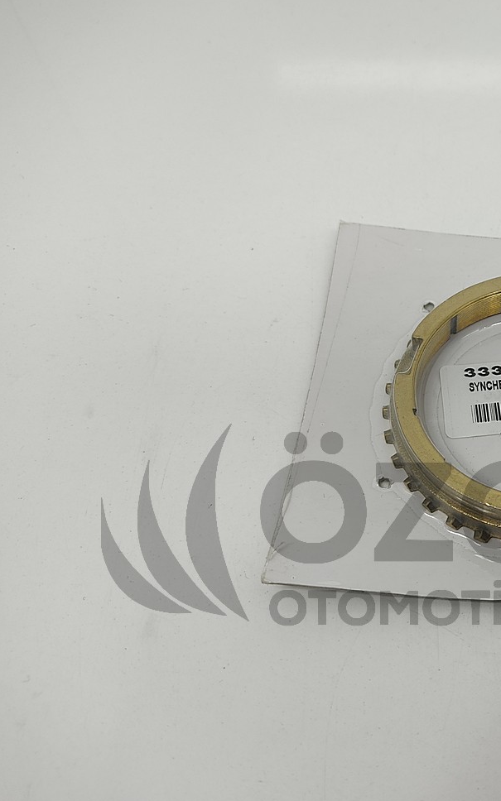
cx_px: 527
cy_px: 400
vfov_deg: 52.7
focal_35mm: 37
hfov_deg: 31.3
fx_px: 808
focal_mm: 4.74
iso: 149
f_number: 1.79
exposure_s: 1/100
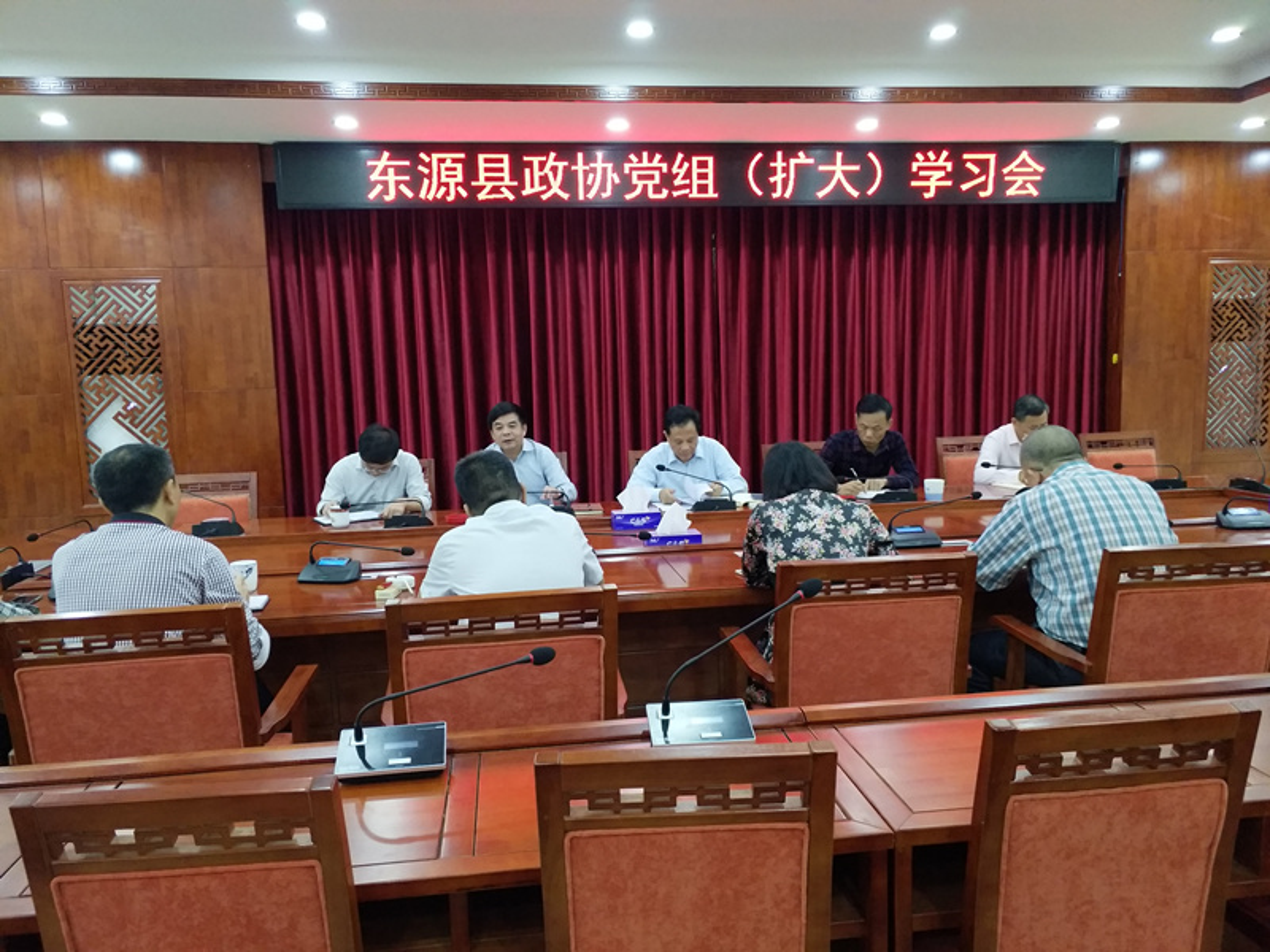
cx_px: 635
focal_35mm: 22
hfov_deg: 76.4
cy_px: 476
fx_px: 807
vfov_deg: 61.1
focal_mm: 3.79
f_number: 2
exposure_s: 1/33.3
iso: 464
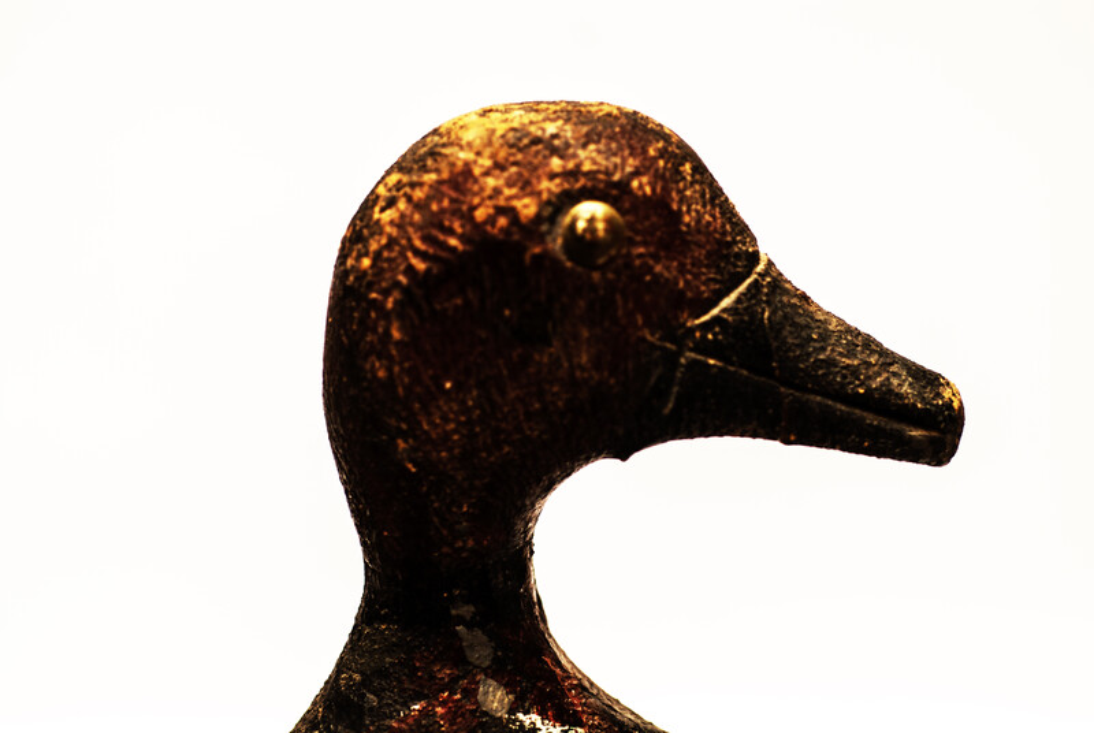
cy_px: 366
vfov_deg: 15.2
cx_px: 547
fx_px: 2739
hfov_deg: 22.6
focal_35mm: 90
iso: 100
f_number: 3.2
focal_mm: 60
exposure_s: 1/25
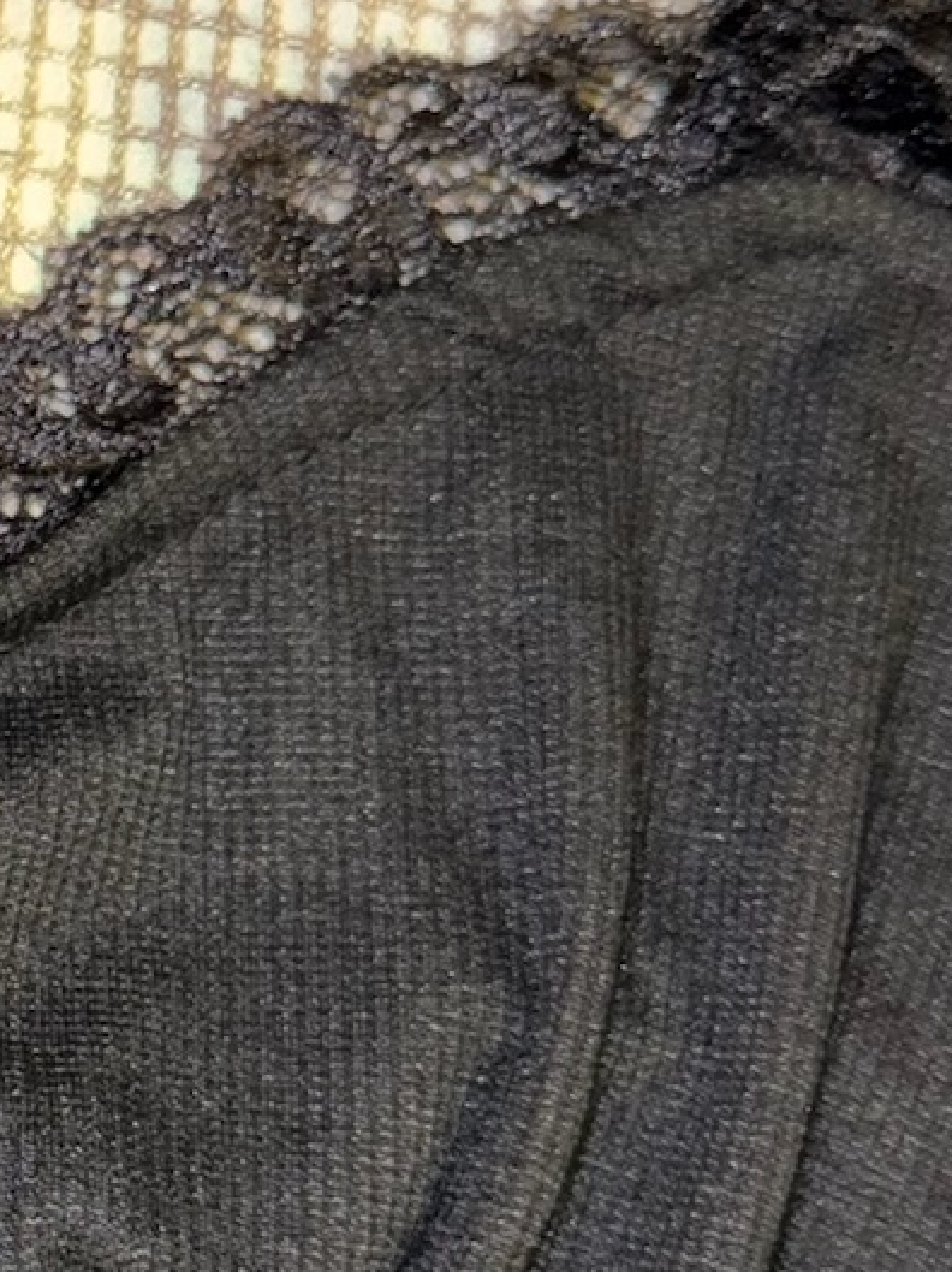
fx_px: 3414
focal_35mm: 93
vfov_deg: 21.0
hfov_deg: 14.5
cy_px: 813
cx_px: -572
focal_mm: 6.76
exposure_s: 1/7
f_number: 1.78
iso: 100
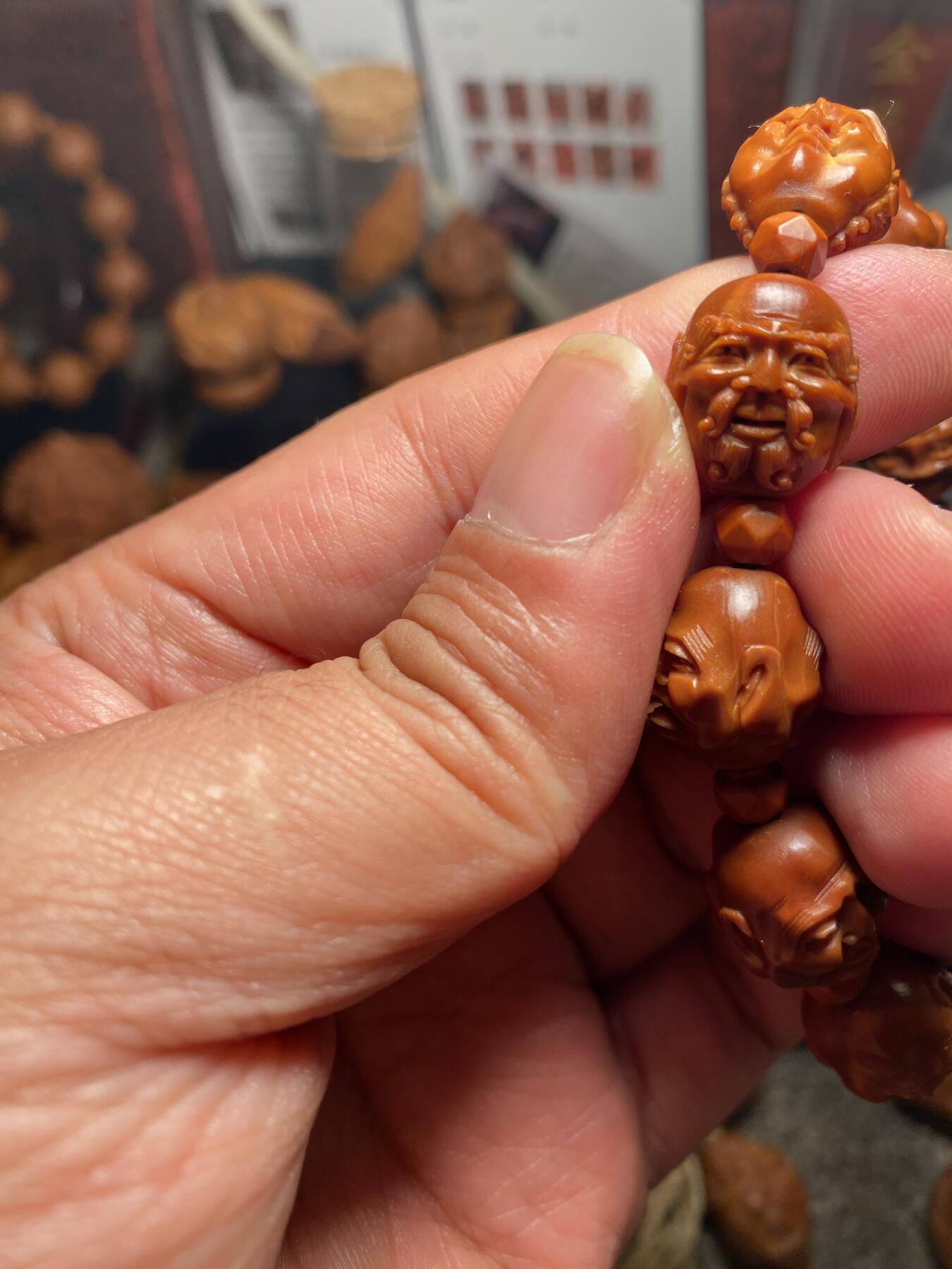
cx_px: 476
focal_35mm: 25
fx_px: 917
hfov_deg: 54.9
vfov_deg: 69.4
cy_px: 634
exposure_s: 1/152
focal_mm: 4.25
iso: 32
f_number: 1.8
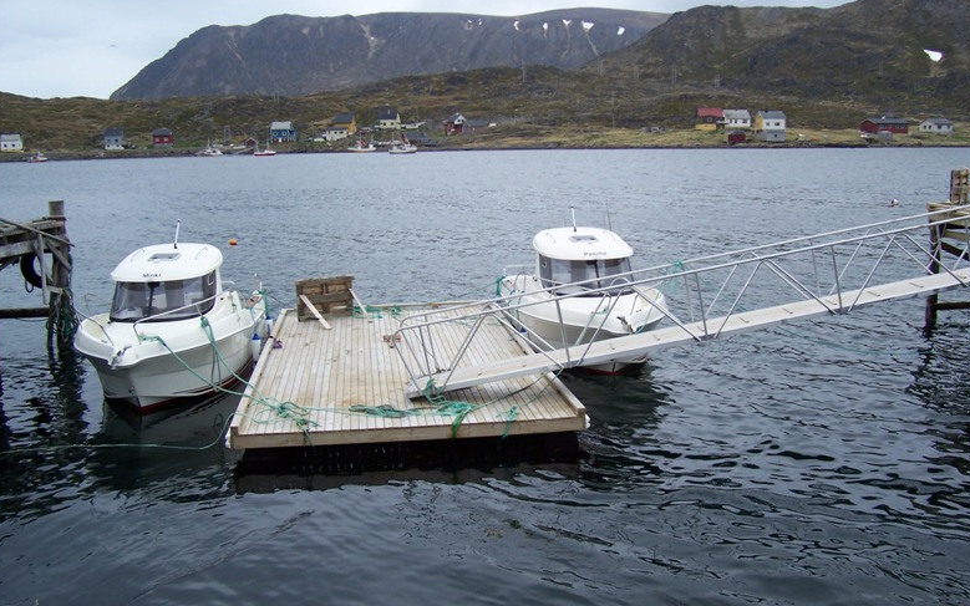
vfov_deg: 34.4
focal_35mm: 37
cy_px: 322
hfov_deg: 52.7
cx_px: 487
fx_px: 978
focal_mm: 5.6
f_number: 2.7
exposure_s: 1/500
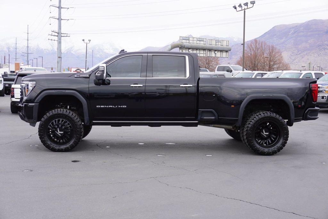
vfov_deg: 29.0
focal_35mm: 46
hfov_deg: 42.3
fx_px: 424
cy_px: 110
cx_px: 164
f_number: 6.3
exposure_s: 1/100
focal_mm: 31
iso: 100
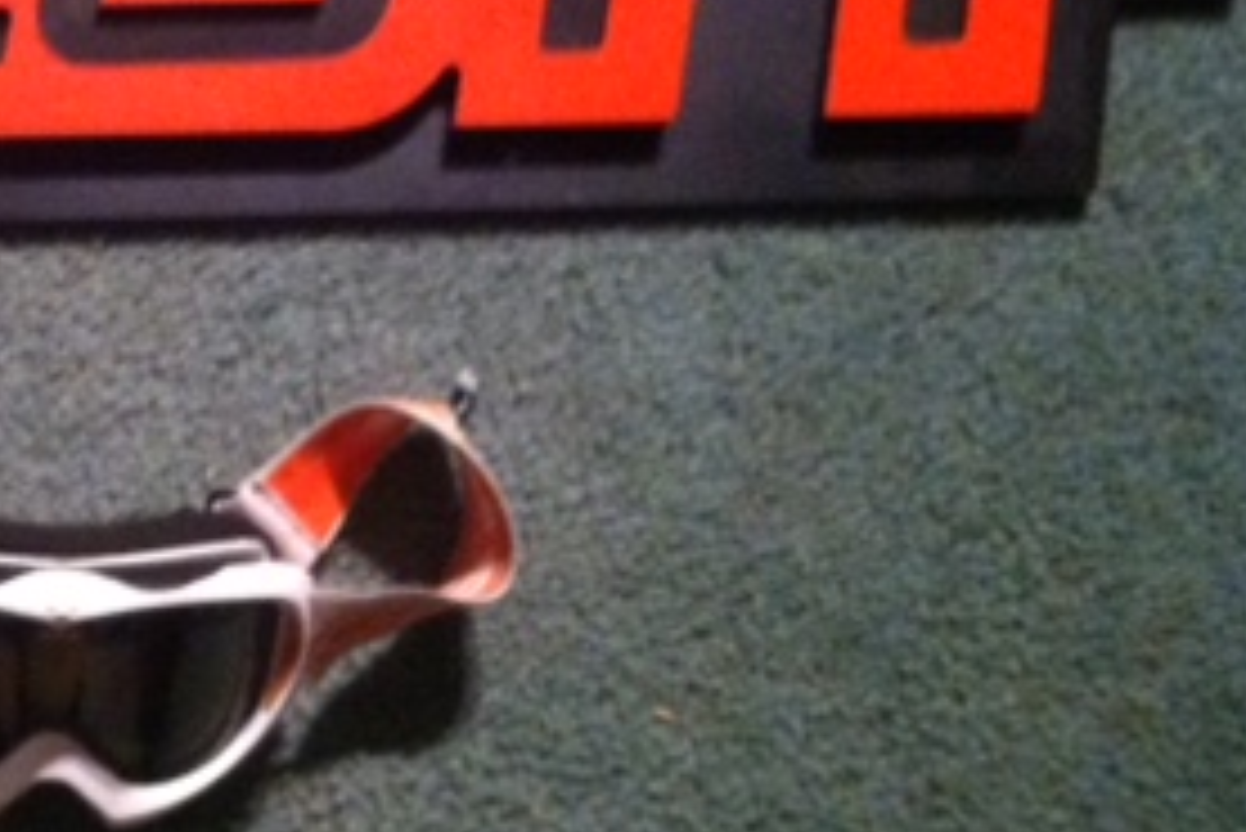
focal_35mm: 84
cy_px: 216
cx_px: -171
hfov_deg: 22.6
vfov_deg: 16.2
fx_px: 2909
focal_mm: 3.85
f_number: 2.8
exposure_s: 1/15
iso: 800
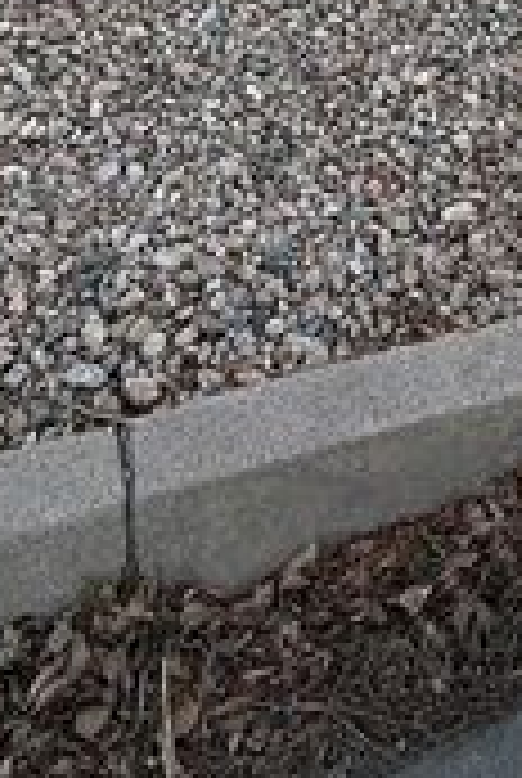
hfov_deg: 23.5
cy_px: -367
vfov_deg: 26.5
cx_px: 486
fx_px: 1213
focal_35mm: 56
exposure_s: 1/522
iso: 50
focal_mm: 2.22
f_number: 2.2
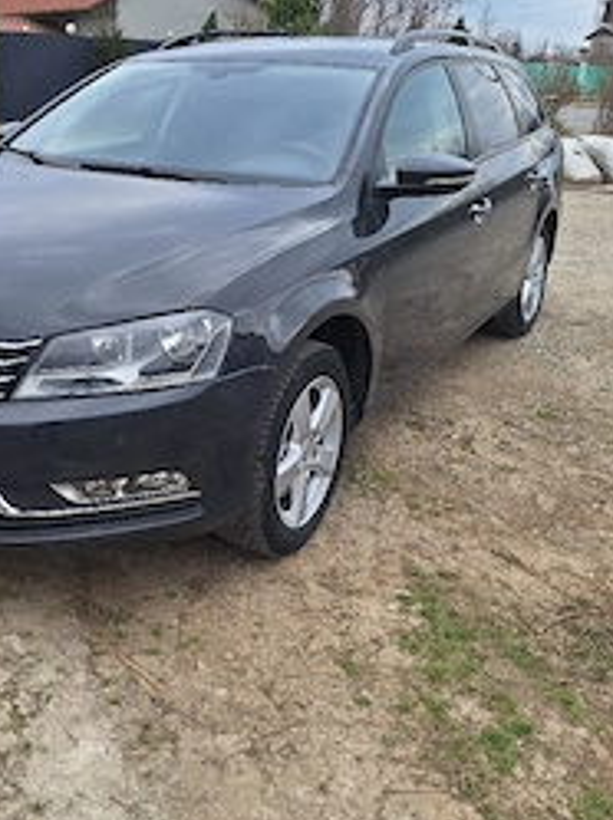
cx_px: 168
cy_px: 313
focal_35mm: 37
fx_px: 876
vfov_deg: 49.8
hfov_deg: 37.8
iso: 40
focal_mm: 5.54
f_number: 1.8
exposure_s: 1/2500
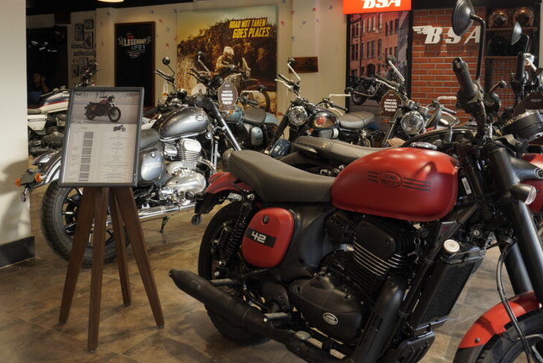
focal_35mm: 33
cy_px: 122
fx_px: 498
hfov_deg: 57.2
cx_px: 286
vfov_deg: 39.5
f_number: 4.5
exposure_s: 1/100
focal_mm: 16
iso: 250
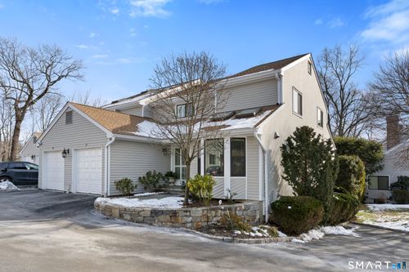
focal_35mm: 22
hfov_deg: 78.6
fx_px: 250
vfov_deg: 57.2
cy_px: 136
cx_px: 204
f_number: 8
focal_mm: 22
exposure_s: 1/100
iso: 320
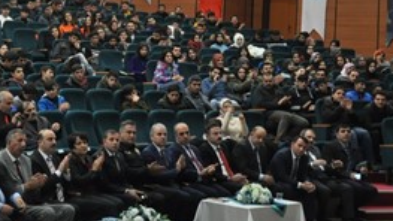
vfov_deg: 11.9
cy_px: 27
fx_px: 1053
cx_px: -19
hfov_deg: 20.3
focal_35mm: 101
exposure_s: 1/30
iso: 900
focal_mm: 26
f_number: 4
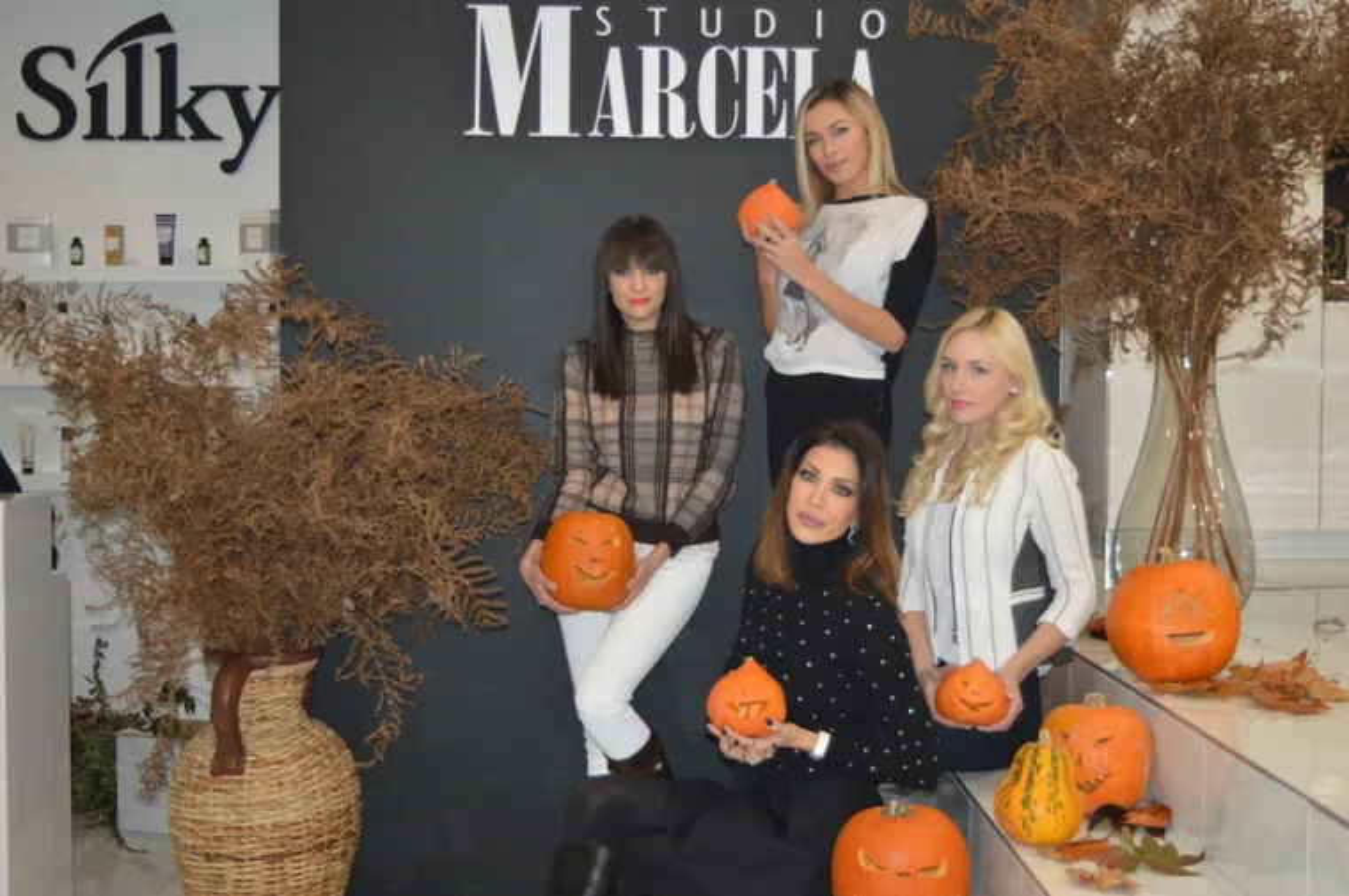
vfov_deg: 29.8
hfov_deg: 43.6
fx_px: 1684
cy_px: 448
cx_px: 674
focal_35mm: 45
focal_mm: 30
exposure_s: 1/60
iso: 500
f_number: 4.2
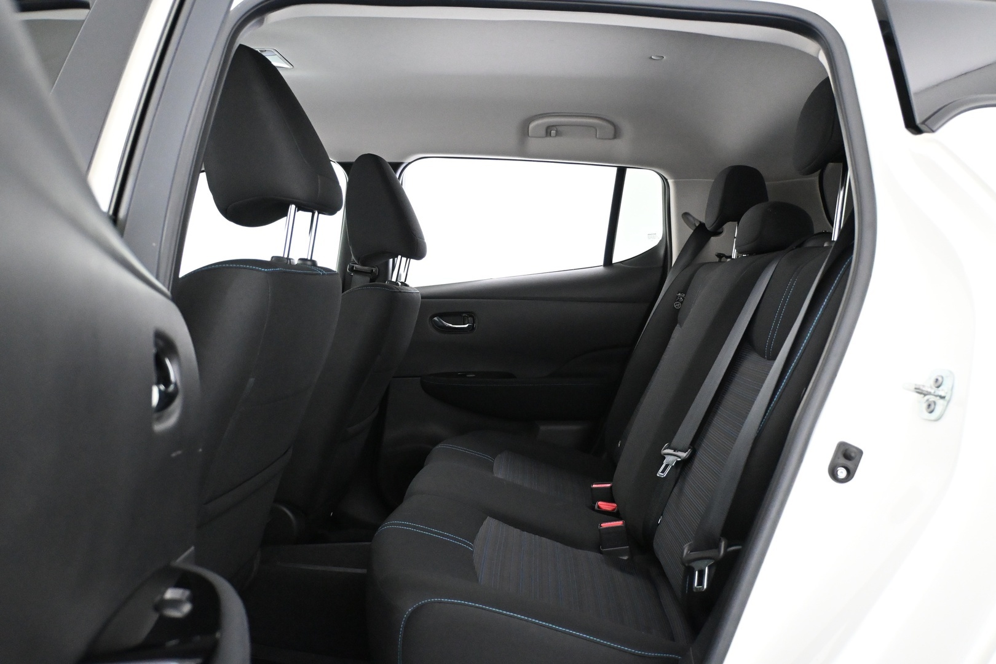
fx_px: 830
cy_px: 332
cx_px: 498
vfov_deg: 43.6
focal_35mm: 30
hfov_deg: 61.9
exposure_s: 1/60
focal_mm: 20
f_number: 3.8
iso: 5600
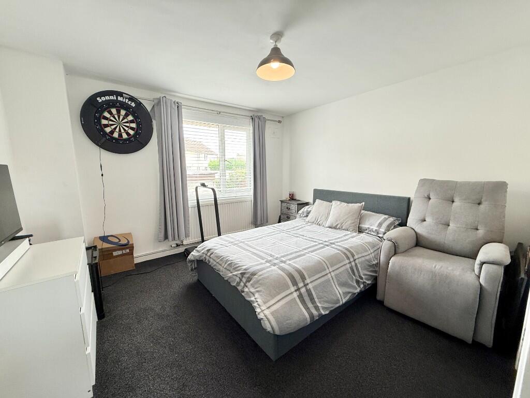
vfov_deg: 85.7
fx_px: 214
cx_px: 265
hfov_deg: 102.1
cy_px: 199
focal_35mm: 14
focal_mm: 2.22
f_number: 2.2
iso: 160
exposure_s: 1/100
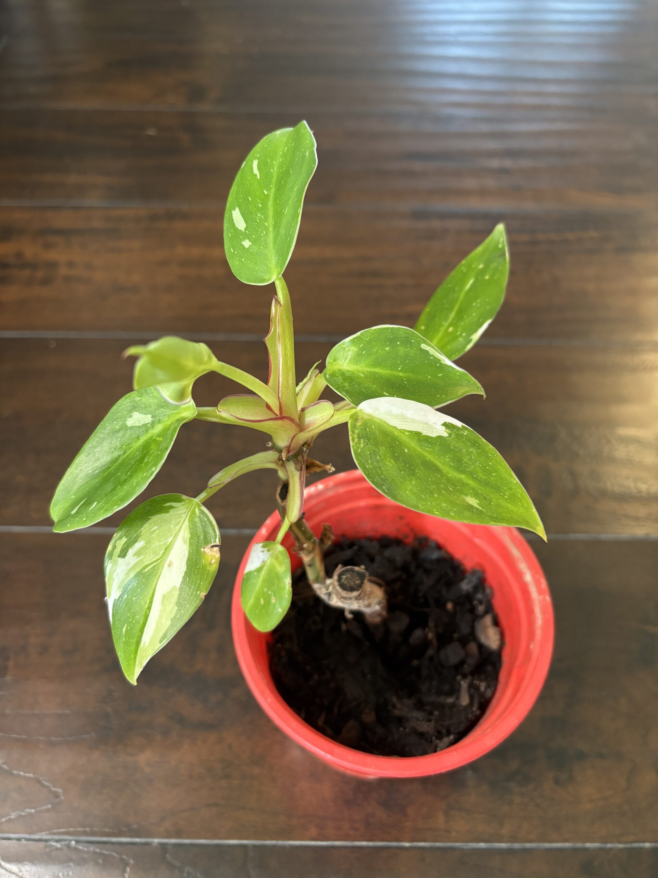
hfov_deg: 53.1
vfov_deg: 67.3
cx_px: 329
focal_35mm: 26
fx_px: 659
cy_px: 439
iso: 250
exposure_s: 1/60
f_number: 1.6
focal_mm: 5.96
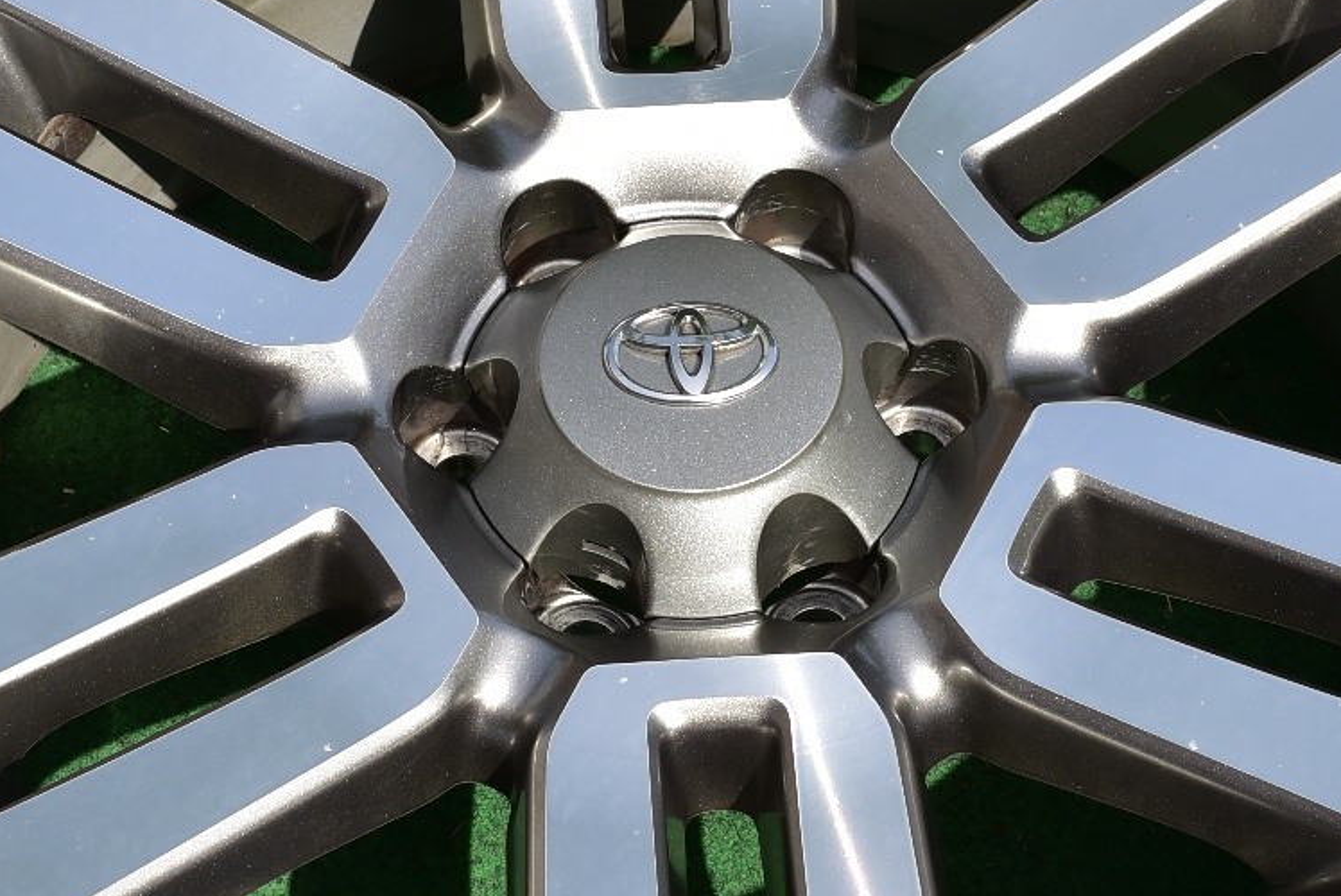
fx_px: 4473
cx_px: 692
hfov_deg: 17.0
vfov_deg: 11.4
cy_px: 430
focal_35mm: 120
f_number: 10
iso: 100
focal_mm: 40
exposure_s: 1/160
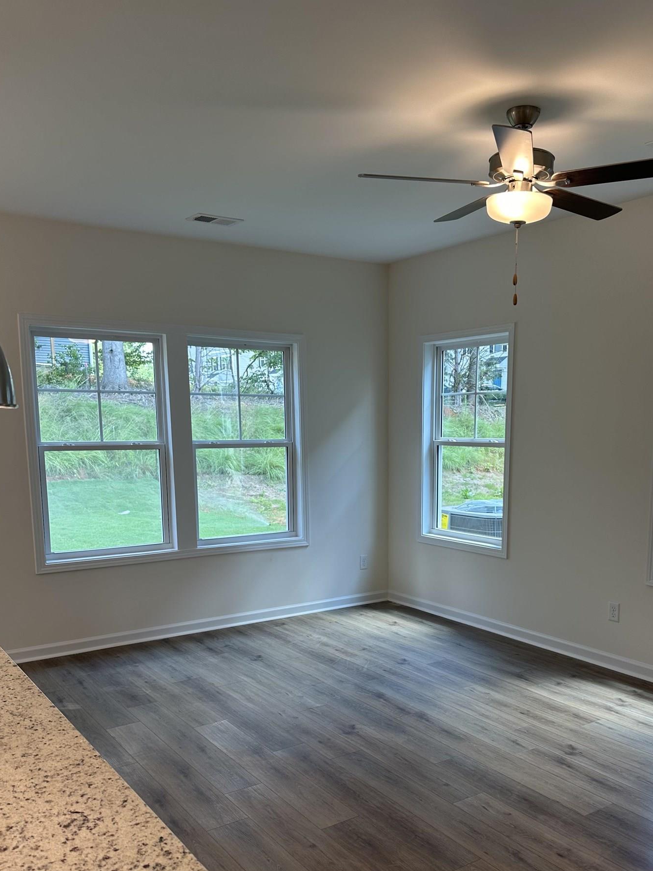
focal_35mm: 31
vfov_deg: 57.7
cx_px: 364
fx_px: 780
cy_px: 539
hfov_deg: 45.4
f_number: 1.78
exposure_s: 1/120
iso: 64
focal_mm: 6.86
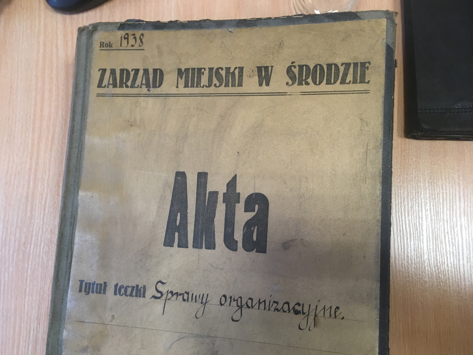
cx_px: 236
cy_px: 178
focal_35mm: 29
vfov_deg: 48.2
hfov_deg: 61.7
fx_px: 396
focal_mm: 4.15
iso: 125
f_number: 2.2
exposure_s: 1/33
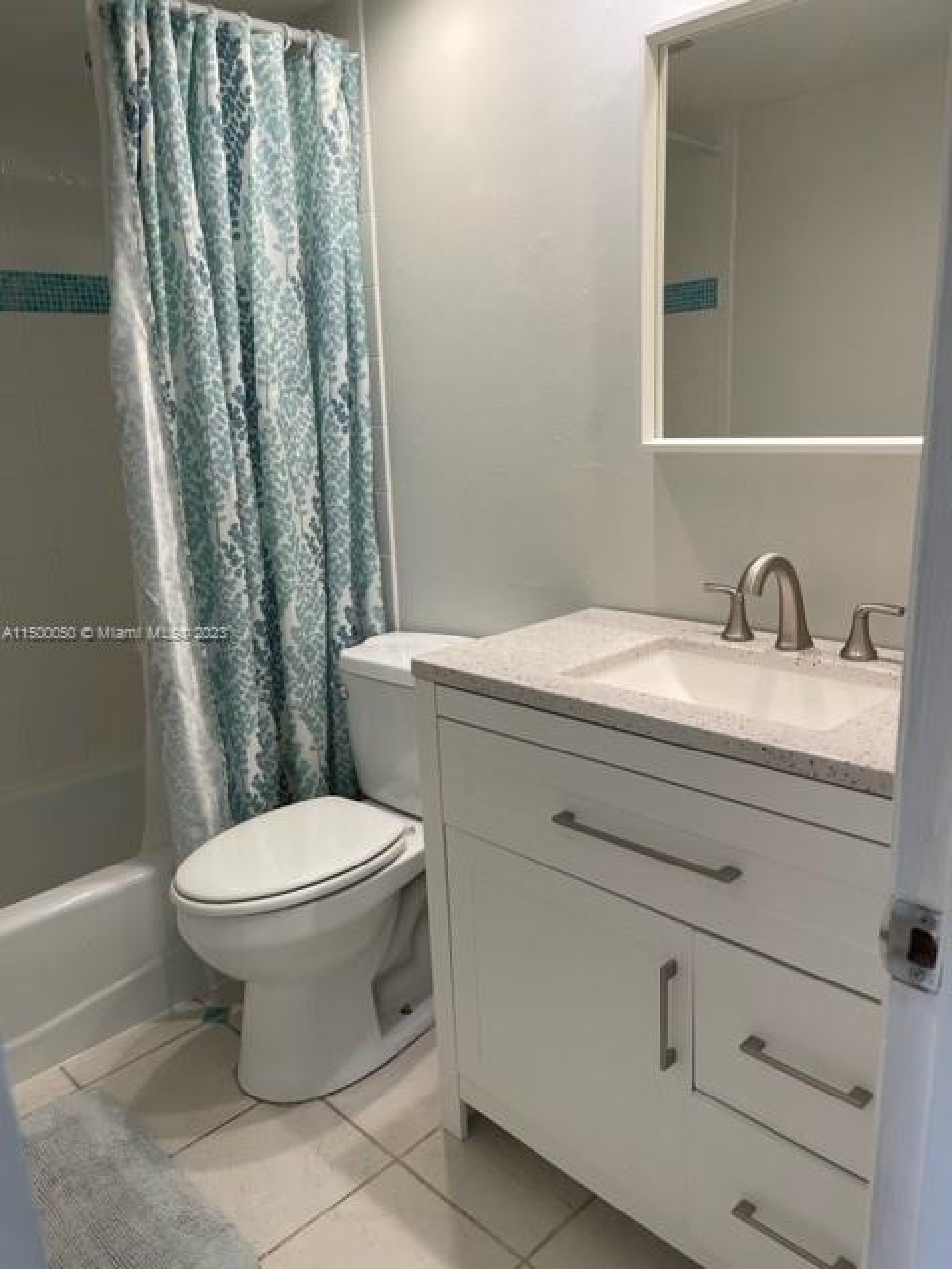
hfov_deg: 53.1
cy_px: 634
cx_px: 476
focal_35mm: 26
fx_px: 953
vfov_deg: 67.3
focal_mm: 5.1
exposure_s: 1/120
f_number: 1.6
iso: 50
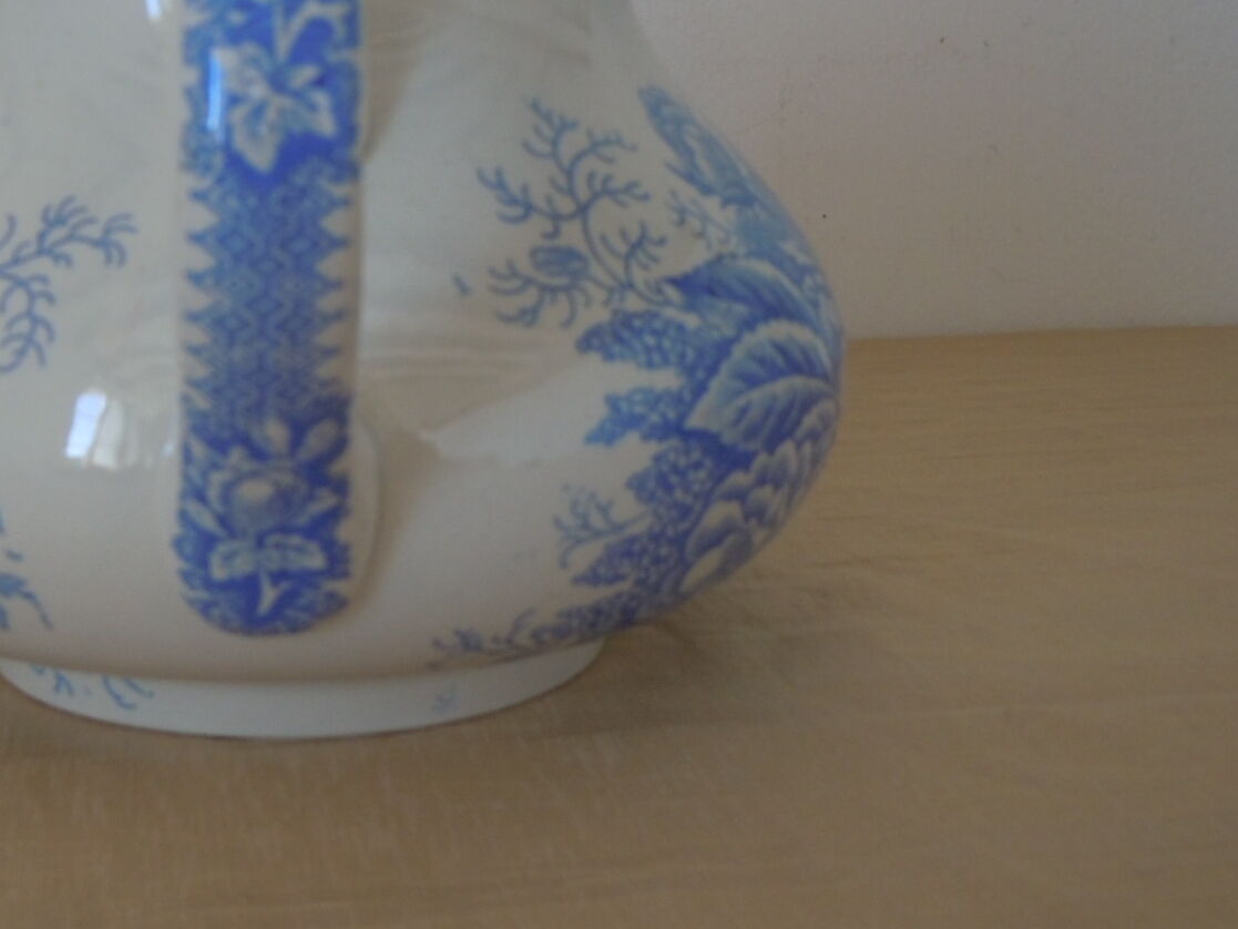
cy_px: 435
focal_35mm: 55
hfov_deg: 34.0
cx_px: 266
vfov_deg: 26.6
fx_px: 1967
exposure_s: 1/60
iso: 160
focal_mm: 5.4
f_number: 3.5
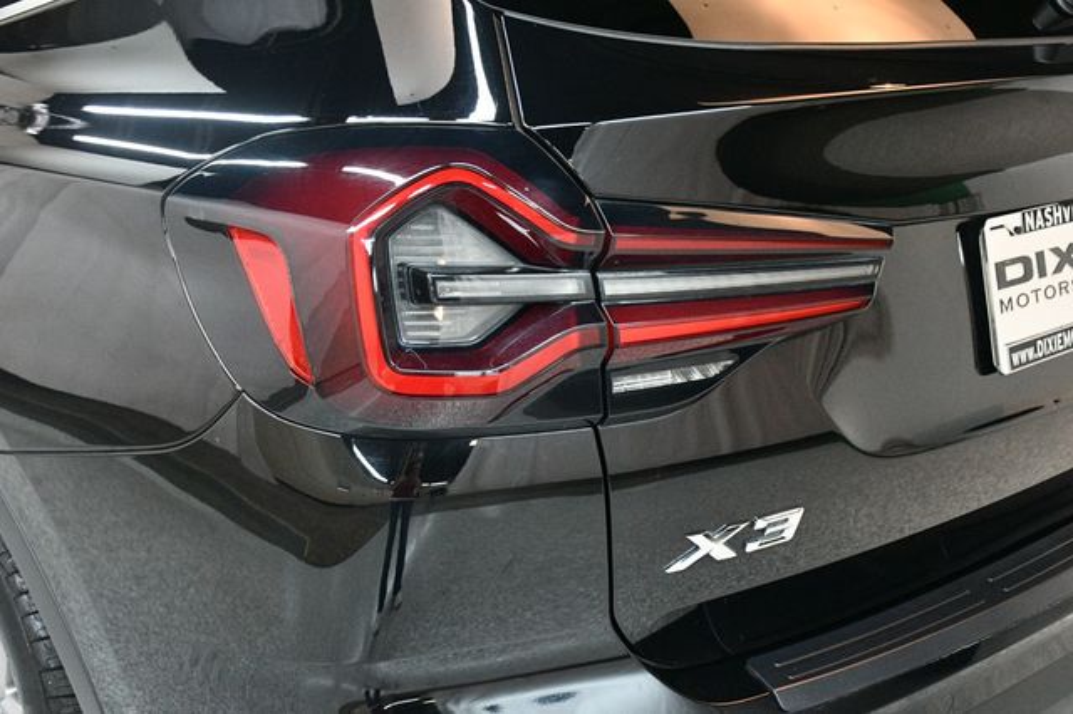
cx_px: 536
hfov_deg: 43.6
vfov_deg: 29.8
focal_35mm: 45
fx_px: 1341
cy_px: 357
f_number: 4
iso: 4000
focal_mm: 30
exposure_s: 1/60
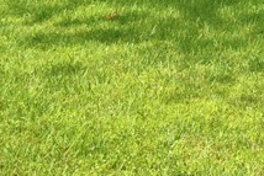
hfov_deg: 11.7
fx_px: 1115
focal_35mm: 152
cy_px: -233
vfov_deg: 8.4
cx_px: 579
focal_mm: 20
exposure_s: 1/800
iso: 100
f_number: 5.6
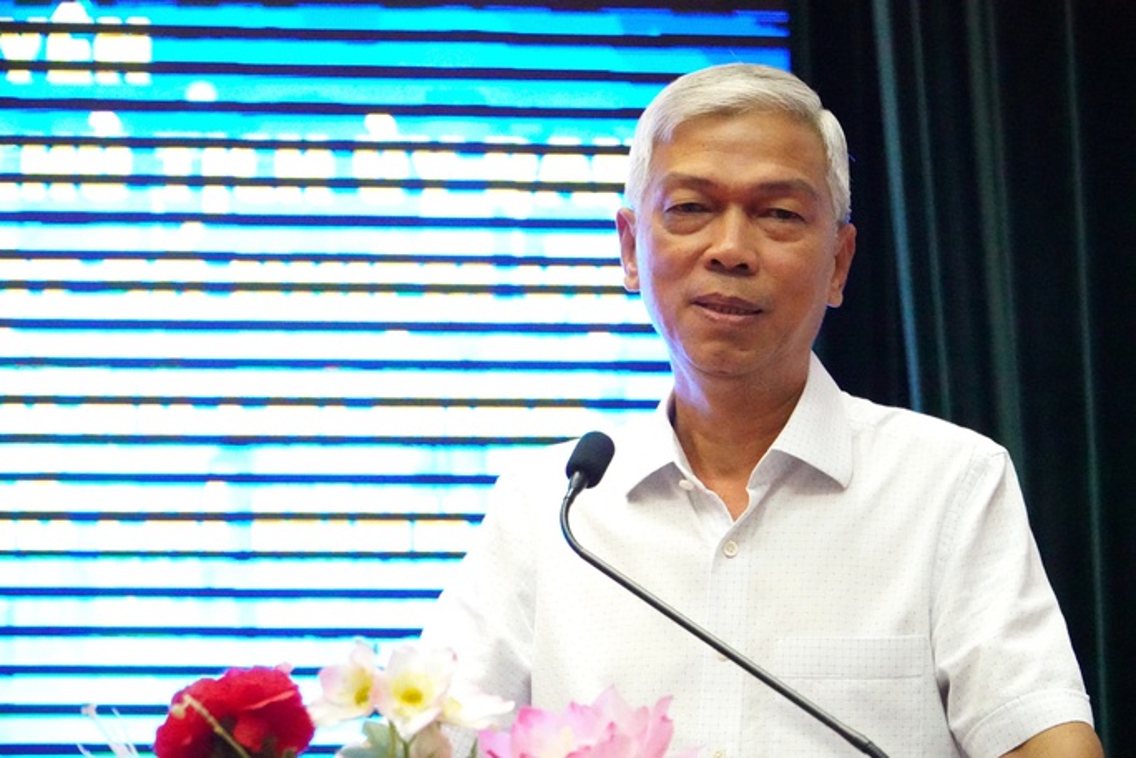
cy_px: 379
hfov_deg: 23.8
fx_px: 2698
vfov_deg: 16.0
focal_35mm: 86
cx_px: 568
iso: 25600
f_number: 4.5
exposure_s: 1/1250
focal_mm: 57
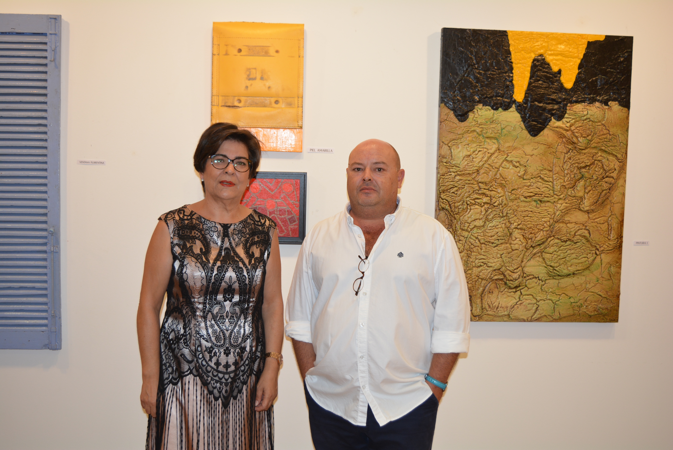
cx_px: 336
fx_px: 814
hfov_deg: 44.9
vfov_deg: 30.9
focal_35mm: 44
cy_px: 225
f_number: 4.2
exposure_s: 1/100
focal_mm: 29
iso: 400
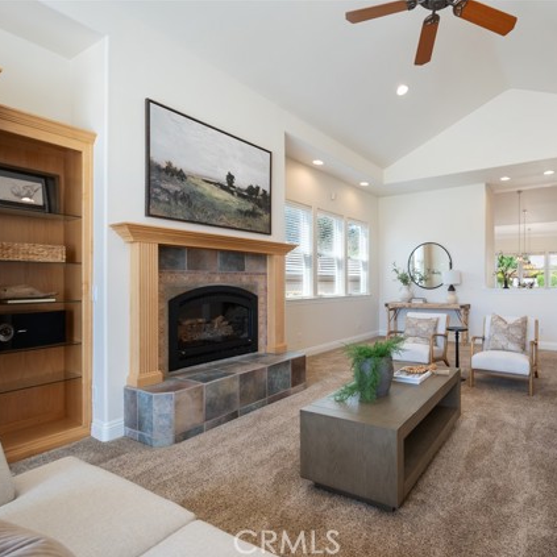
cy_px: 280
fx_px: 328
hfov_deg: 76.5
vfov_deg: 80.7
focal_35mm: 18
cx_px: 396
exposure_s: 1/10
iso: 100
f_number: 8
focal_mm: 14
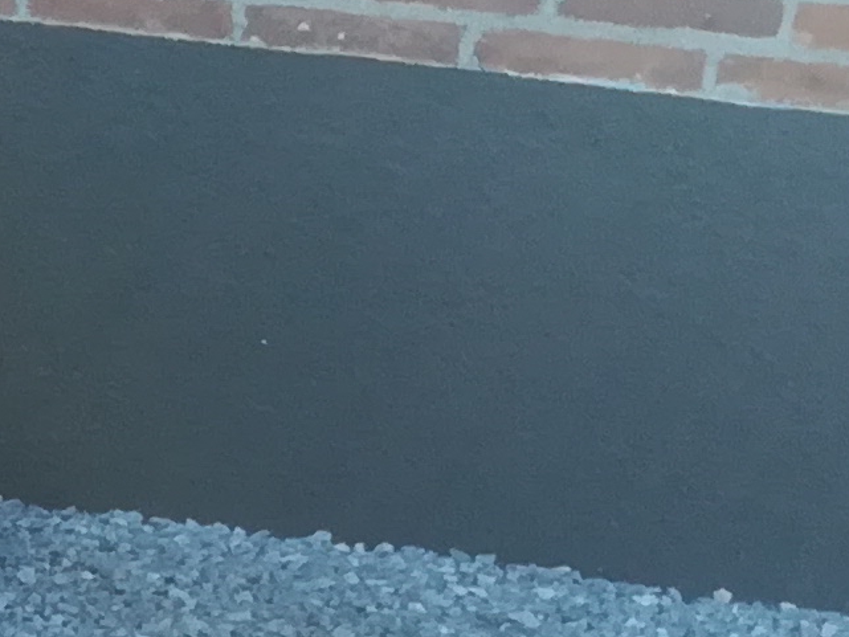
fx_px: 3949
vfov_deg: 9.2
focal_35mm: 161
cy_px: 513
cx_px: -1739
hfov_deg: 9.5
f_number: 2.2
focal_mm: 3.83
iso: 50
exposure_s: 1/150
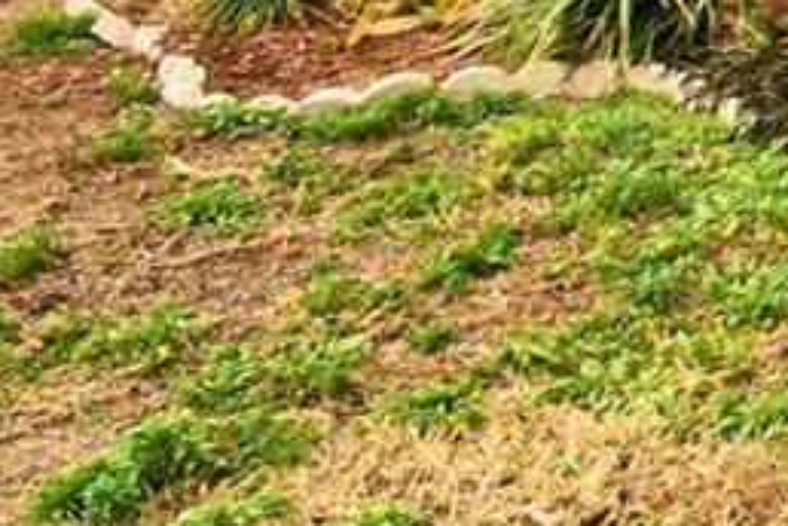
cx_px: 2144
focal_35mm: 93
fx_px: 2036
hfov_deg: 12.8
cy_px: -621
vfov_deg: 12.4
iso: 100
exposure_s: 1/250
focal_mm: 10
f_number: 7.1
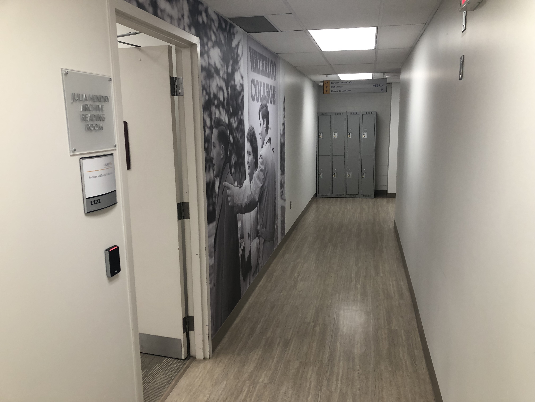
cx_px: 268
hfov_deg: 63.4
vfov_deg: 49.7
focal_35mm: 28
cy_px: 201
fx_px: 433
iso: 40
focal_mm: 3.99
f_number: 1.8
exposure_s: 1/22
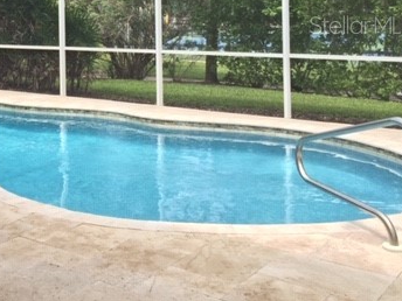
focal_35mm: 54
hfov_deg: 33.8
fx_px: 627
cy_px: 24
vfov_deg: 26.1
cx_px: 46
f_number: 2.2
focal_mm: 4.15
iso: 32
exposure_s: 1/659
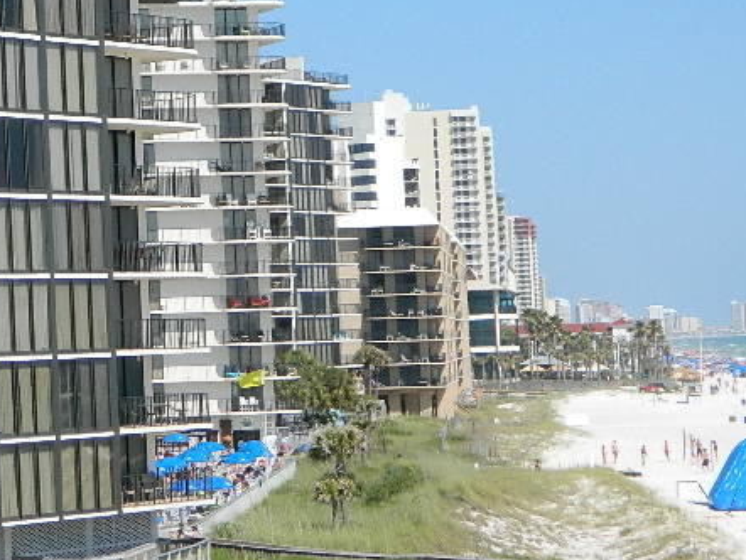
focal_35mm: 162
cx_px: -106
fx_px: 3493
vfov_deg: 9.1
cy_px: 35
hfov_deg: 12.0
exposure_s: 1/1000
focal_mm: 12.6
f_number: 4
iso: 110
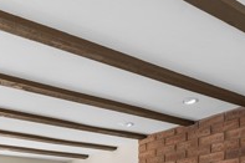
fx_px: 354
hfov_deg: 38.1
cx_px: 142
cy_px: 226
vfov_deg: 22.5
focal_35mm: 52
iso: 640
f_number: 8
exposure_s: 1/4
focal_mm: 16
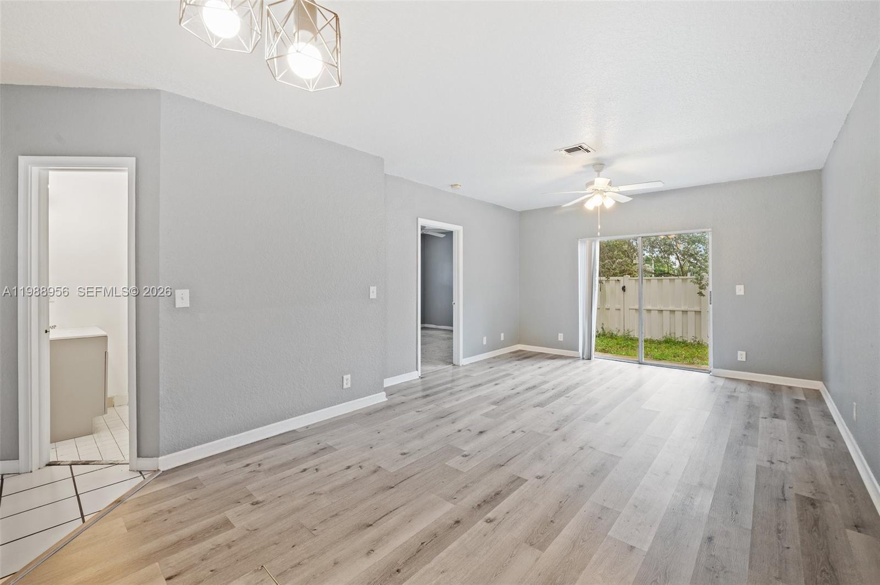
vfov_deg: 77.2
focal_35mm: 15
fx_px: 366
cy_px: 292
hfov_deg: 100.5
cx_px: 440
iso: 200
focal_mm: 15
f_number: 8
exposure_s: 1/1.25
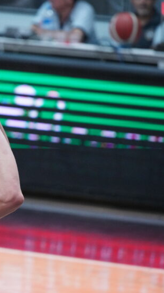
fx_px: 3011
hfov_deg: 3.1
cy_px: 166
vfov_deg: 5.6
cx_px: 1
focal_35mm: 389
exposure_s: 1/1000
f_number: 4
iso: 5000
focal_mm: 200
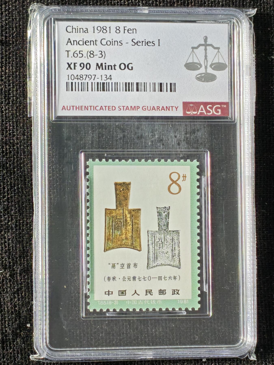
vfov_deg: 17.4
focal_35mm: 113
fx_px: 1193
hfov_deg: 13.1
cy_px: 182
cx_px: 137
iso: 50
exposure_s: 1/126
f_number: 1.5
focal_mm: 4.94
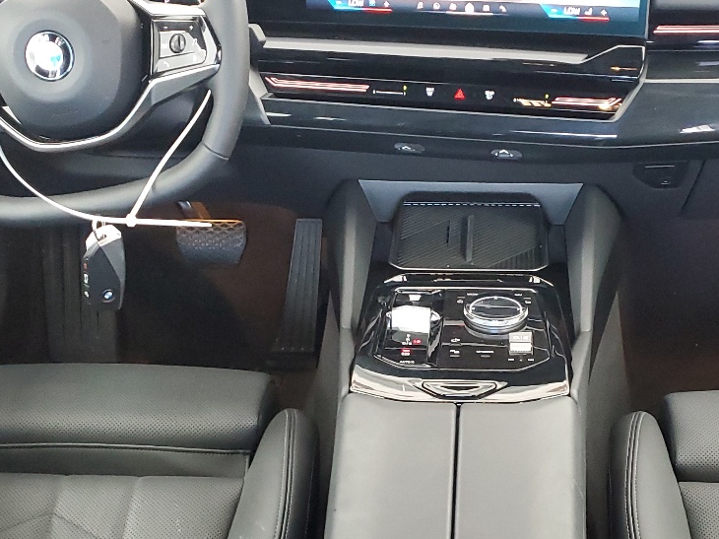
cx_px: 470
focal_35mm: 57
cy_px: 407
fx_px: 1184
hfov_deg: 33.5
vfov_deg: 25.3
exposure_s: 1/30
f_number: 1.5
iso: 304
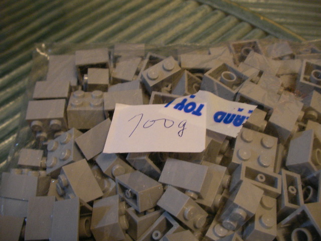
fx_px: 352
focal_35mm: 38
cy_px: 120
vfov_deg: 37.7
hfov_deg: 49.0
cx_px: 160
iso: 200
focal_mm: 6.3
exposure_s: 1/4.8
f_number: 3.5
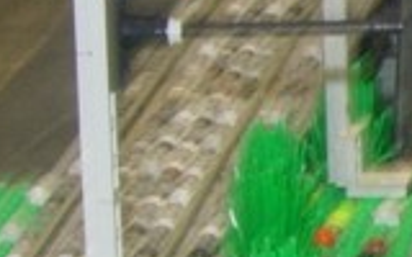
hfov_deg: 6.6
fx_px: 3391
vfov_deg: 4.3
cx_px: 1020
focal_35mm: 302
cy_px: 218
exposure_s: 1/13
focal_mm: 7.8
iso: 79
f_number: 2.8
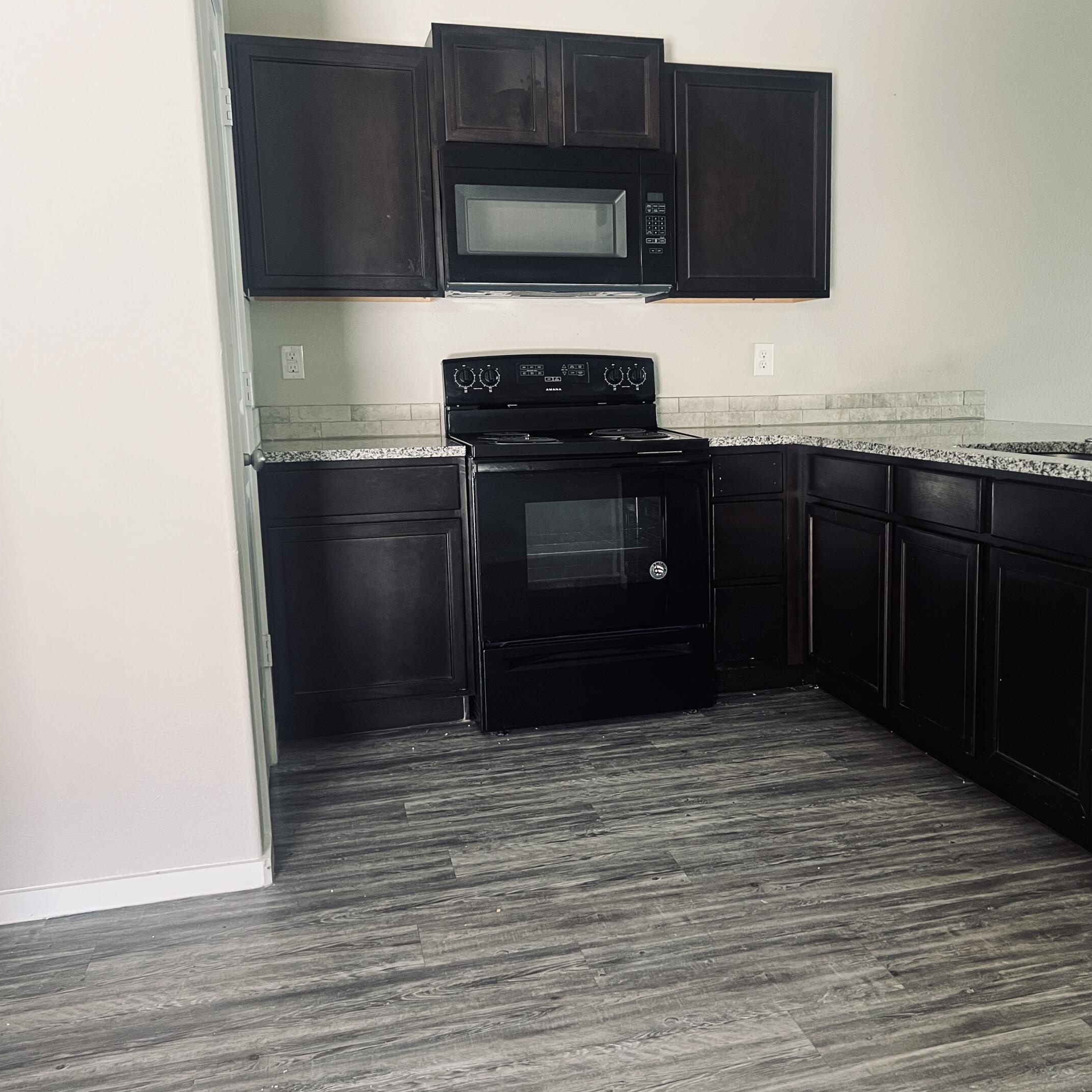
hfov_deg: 50.8
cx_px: 657
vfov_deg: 51.1
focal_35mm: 32
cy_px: 542
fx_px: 1142
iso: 250
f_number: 1.5
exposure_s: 1/60
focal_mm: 5.7
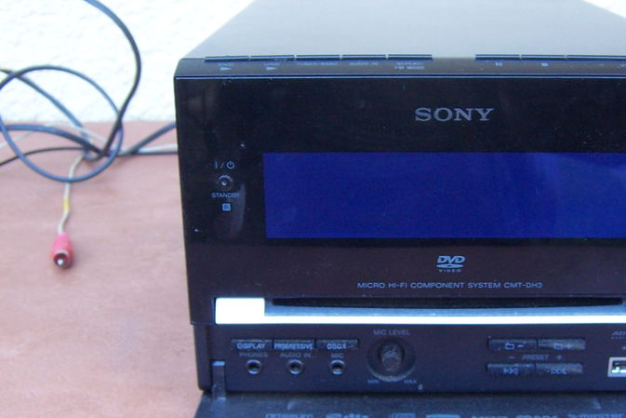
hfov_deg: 38.8
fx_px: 887
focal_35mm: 51
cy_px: 216
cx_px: 339
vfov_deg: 26.5
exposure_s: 1/30
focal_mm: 5.5
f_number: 3.4
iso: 140
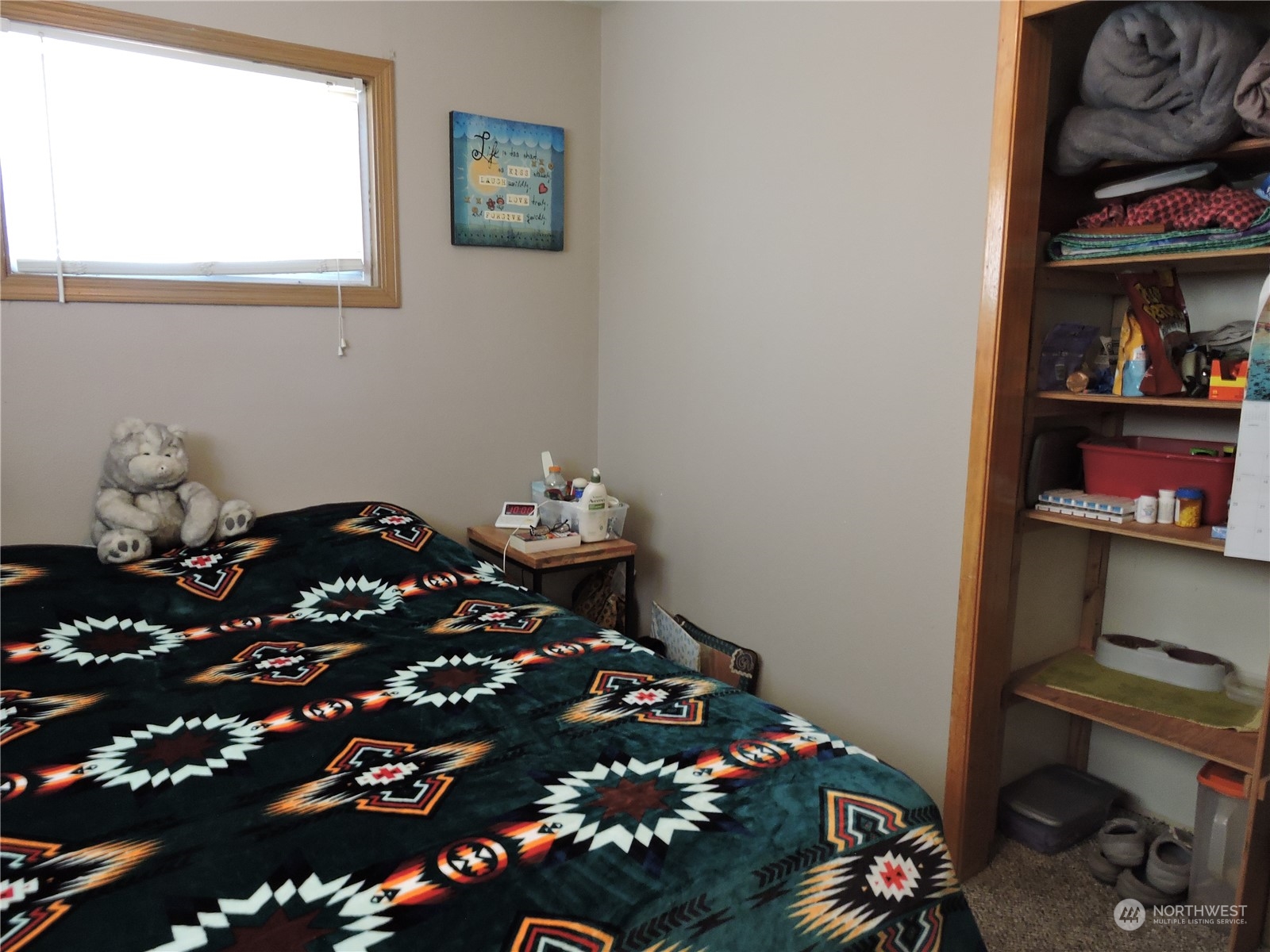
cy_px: 476
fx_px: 881
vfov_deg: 56.8
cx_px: 635
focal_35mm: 24
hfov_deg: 71.6
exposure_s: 1/13
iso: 400
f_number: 3.3
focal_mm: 4.3
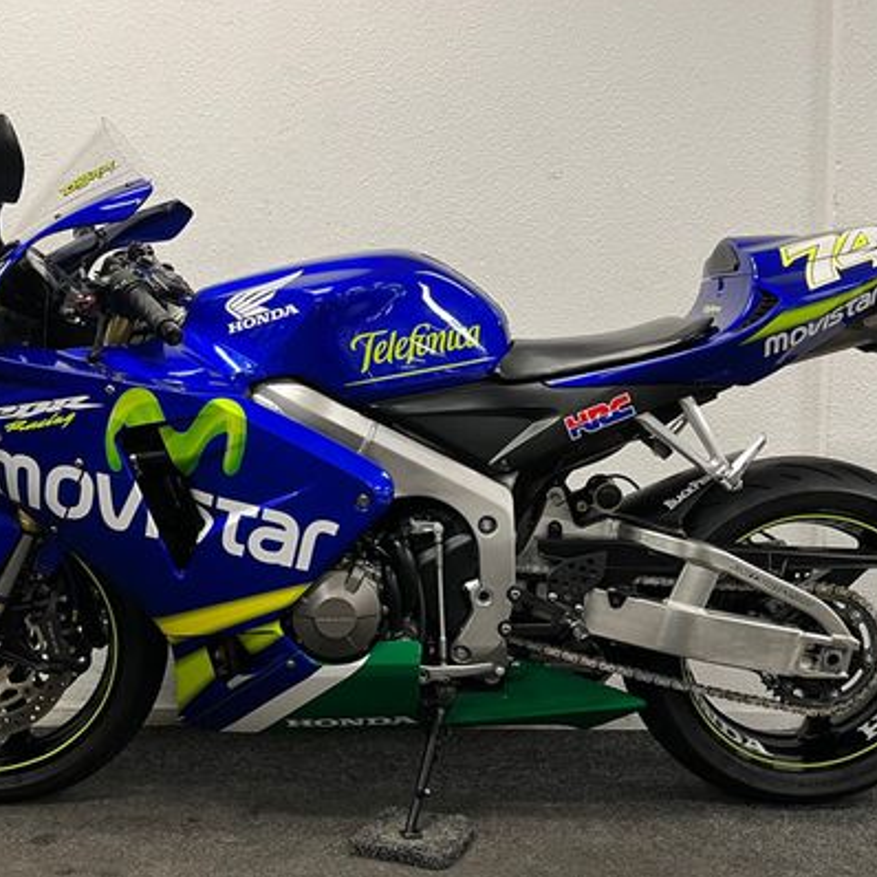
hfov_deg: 44.9
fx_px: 1061
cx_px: 410
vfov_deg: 44.9
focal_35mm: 37
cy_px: 469
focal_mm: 5.1
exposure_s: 1/50
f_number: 1.6
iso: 80
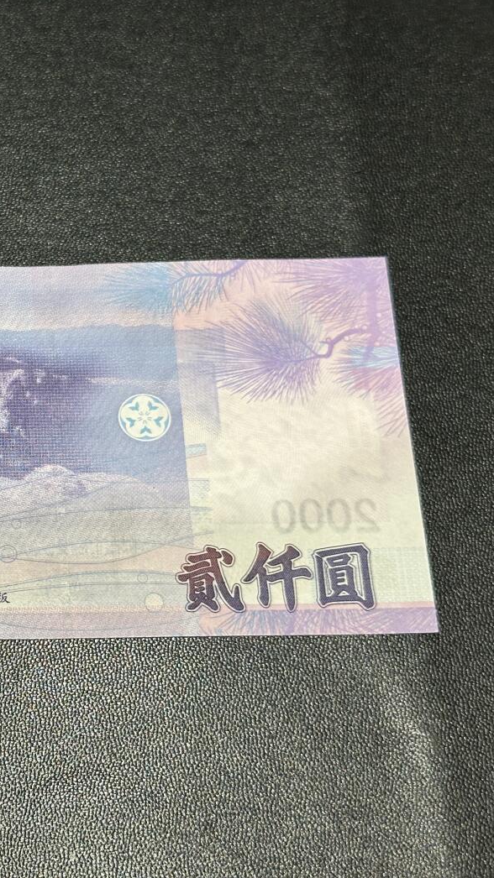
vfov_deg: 30.2
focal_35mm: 70
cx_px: -87
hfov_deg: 16.6
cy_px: 438
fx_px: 1631
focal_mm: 6.86
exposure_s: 1/50
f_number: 1.78
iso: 100
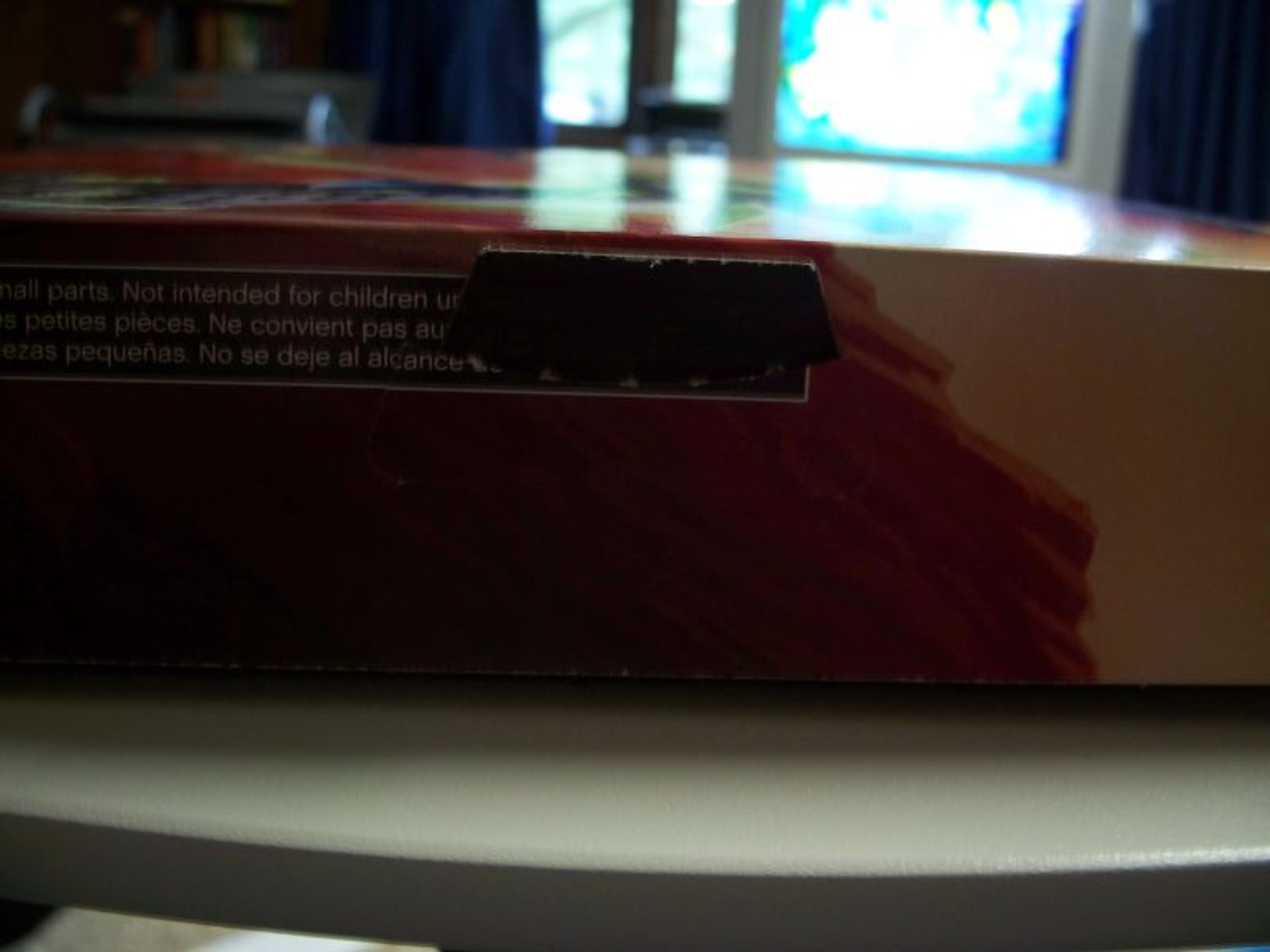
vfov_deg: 38.7
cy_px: 476
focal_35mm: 37
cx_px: 635
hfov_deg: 50.1
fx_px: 1357
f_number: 2.8
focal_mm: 7.8
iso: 200
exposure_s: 1/8
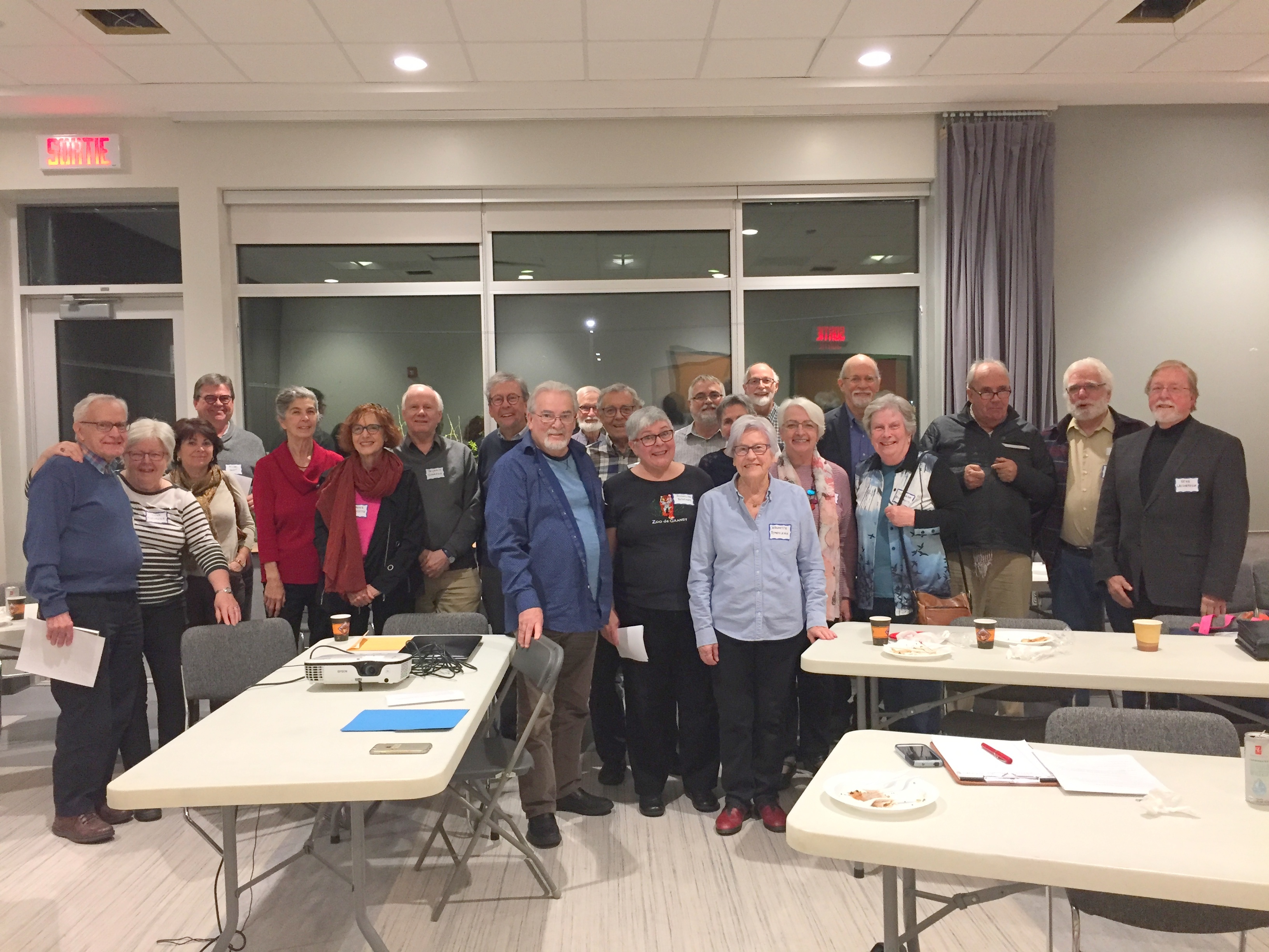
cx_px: 634
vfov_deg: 48.2
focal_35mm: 29
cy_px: 476
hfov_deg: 61.7
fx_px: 1063
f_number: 2.2
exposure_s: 1/30
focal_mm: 4.15
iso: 160
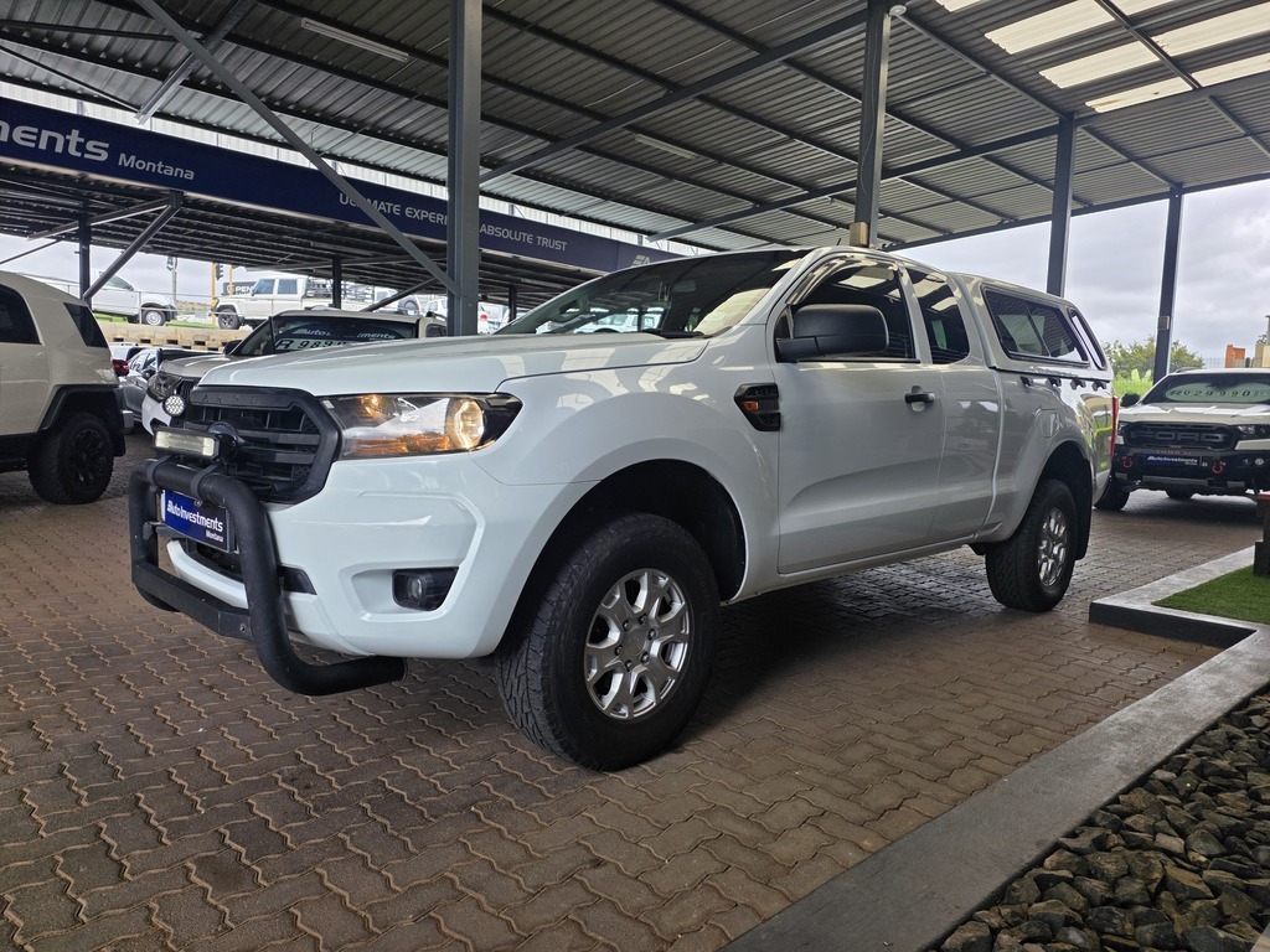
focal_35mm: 23
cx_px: 635
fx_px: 844
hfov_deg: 73.9
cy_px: 476
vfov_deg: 58.9
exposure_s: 1/359
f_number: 1.7
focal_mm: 6.25
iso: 25
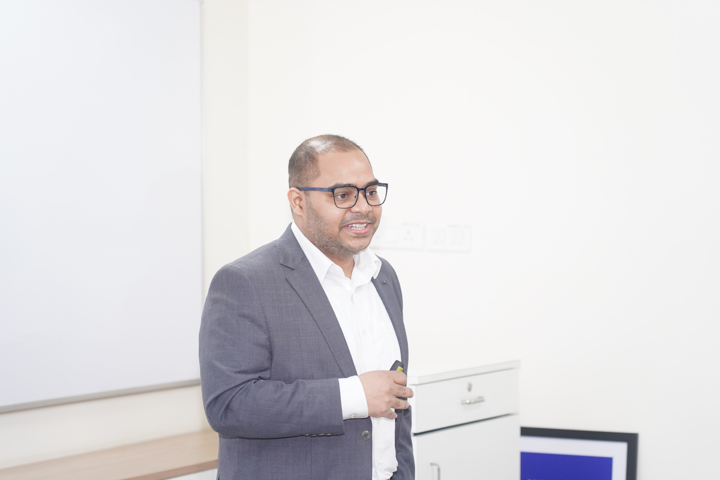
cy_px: 248
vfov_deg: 12.9
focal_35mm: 106
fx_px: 2120
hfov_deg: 19.3
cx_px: 354
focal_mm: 102
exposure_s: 1/160
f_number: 4
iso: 2500
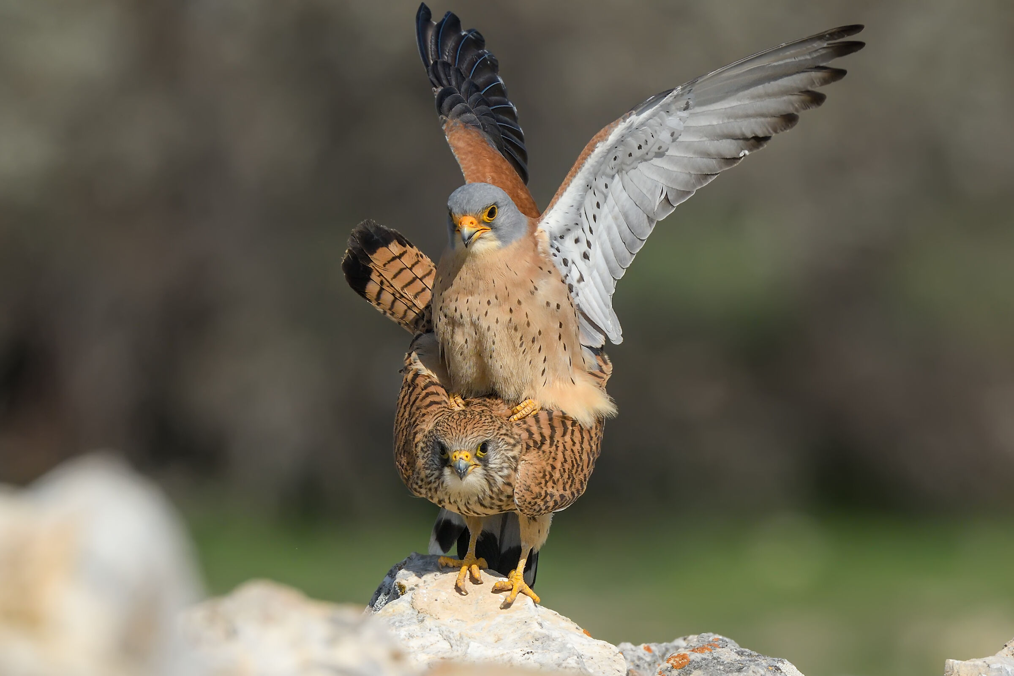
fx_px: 17744
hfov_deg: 3.3
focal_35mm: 630
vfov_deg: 2.2
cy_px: 338
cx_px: 507
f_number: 8
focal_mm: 420
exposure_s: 1/2500
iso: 500
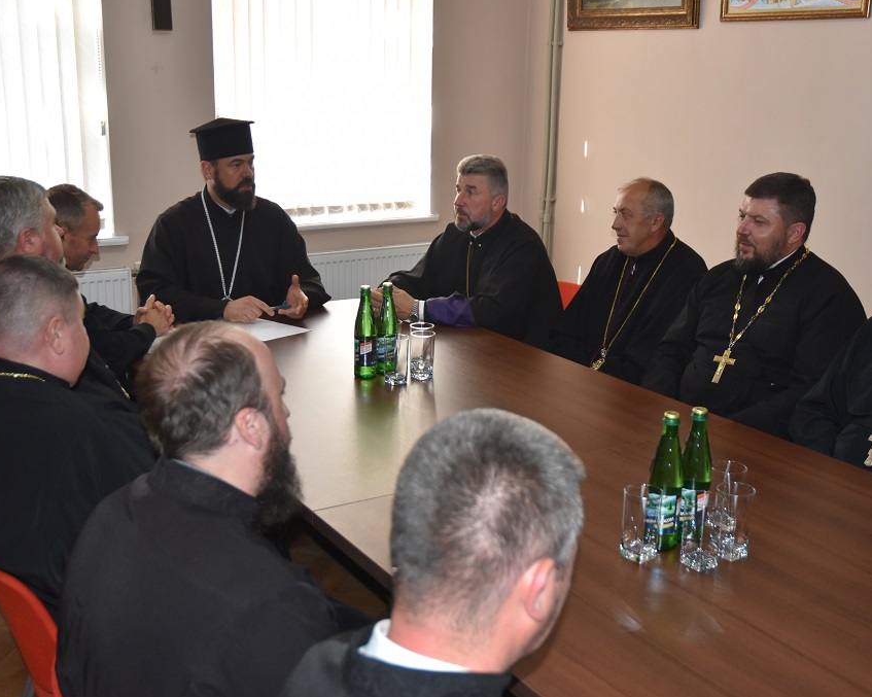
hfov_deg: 43.3
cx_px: 417
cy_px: 347
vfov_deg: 35.2
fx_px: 1098
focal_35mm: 43
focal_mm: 25
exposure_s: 1/125
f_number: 3.8
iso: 800
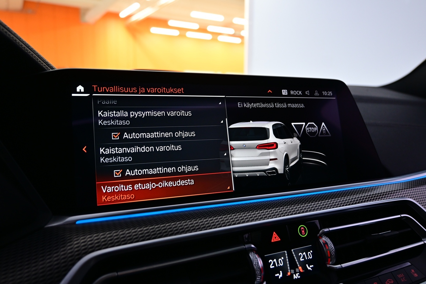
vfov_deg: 46.8
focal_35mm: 28
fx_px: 328
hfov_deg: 65.9
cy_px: 142
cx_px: 213
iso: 560
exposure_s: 1/30
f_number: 3.8
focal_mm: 18.5
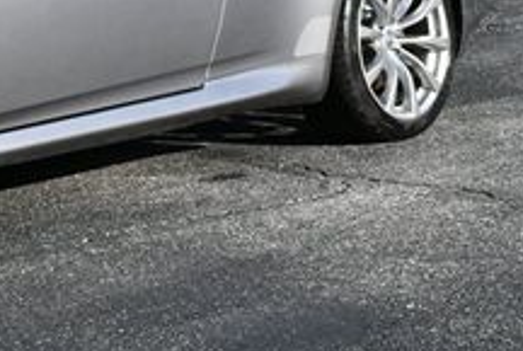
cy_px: -126
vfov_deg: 9.5
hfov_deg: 13.7
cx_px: -201
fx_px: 2067
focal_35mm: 142
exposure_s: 1/250
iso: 125
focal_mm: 24
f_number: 8
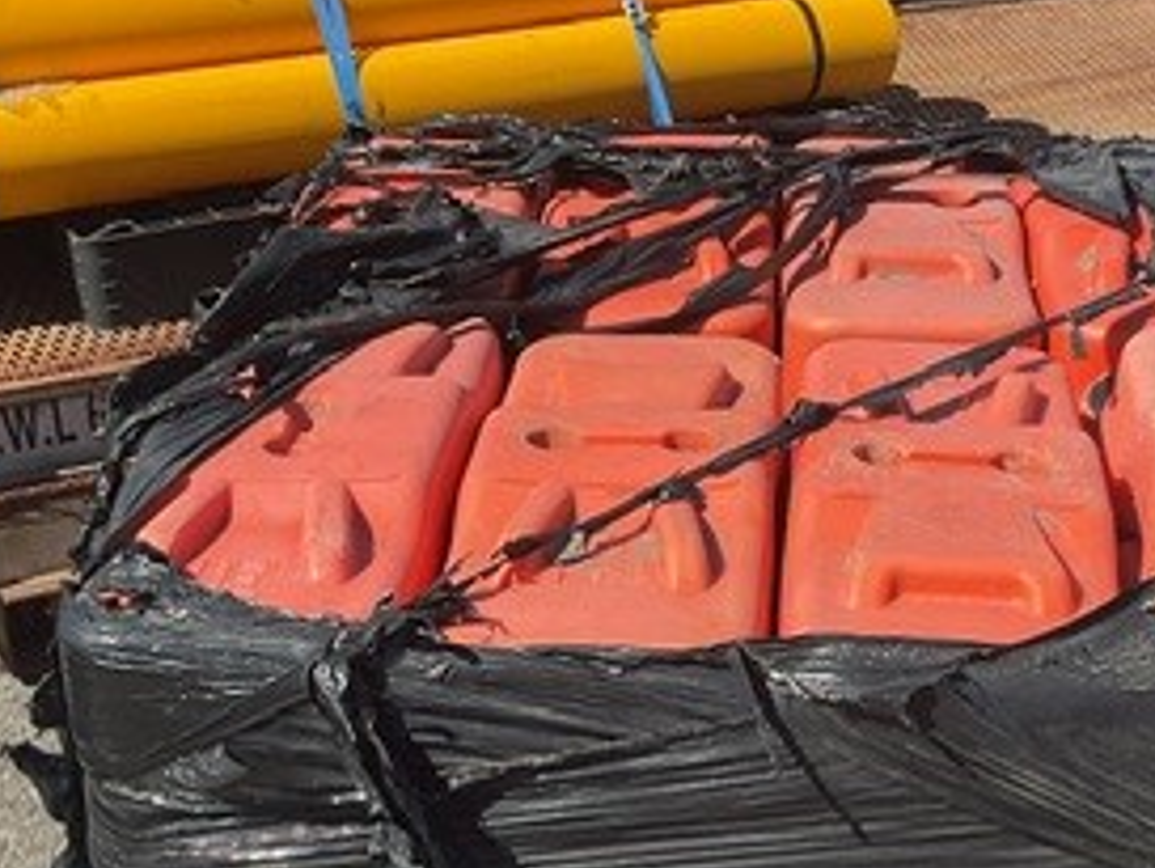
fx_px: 2270
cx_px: 702
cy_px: 711
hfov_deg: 28.5
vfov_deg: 21.3
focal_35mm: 68
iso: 16
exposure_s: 1/1577
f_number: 1.8
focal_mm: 3
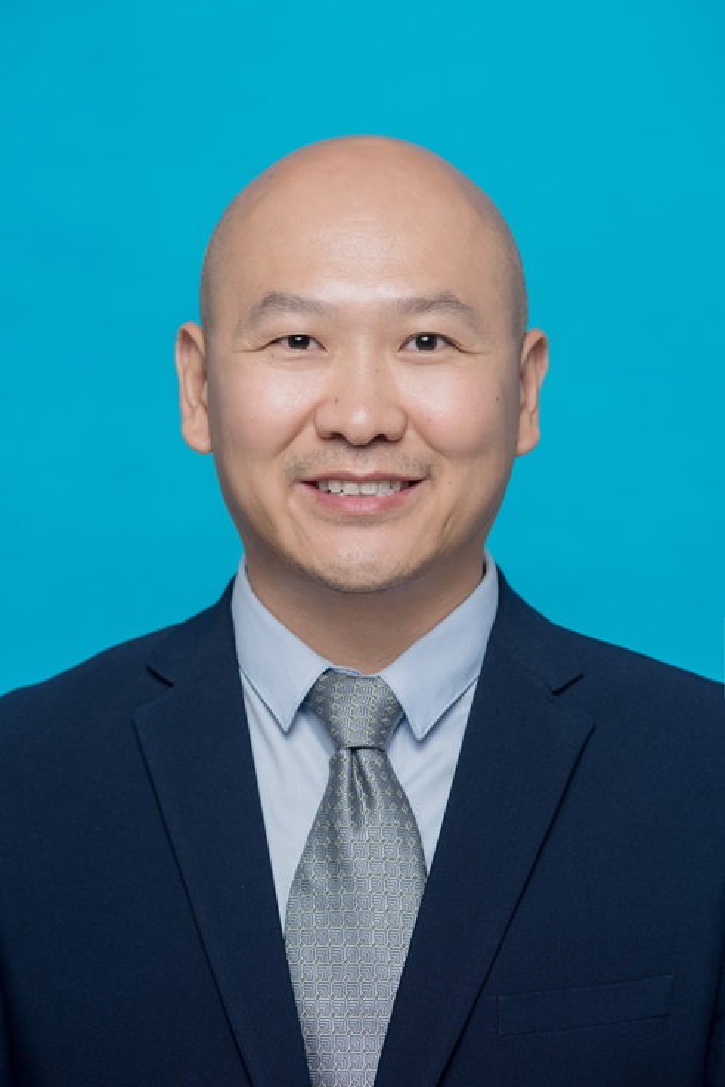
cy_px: 544
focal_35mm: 112
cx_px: 362
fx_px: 3381
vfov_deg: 18.3
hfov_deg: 12.2
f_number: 4
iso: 125
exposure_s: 1/160
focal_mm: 112
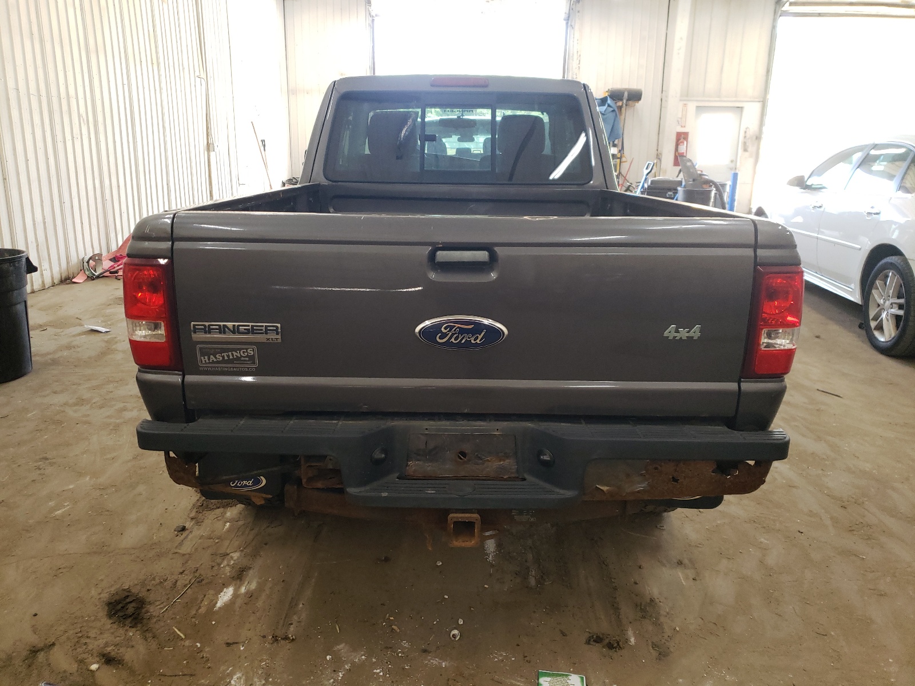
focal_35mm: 26
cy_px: 343
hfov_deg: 67.3
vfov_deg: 53.1
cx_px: 458
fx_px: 687
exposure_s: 1/60.2
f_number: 1.5
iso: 151
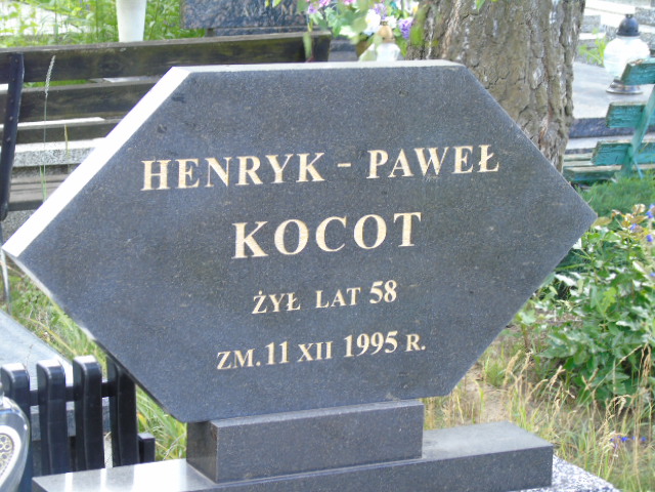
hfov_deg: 18.2
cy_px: 246
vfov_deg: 13.7
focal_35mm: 108
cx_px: 328
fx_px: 2044
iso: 100
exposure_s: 1/30
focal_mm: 19
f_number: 4.4
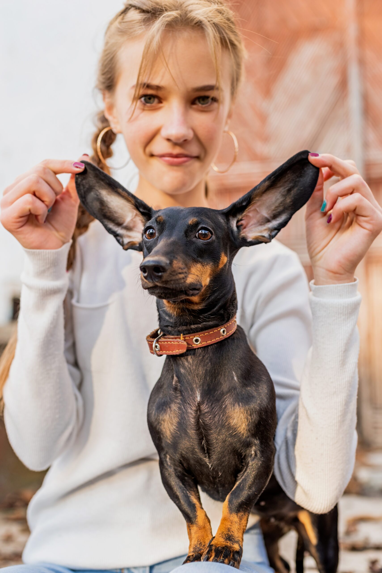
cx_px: 191
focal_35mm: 50
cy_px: 286
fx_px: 795
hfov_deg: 27.0
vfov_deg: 39.6
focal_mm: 50
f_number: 1.4
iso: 250
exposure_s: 1/500
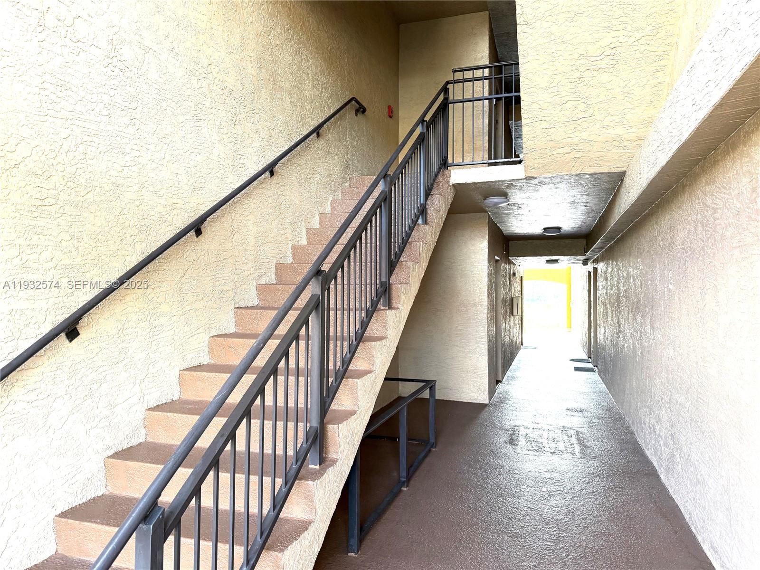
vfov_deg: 56.8
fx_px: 527
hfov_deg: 71.6
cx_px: 380
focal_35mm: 24
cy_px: 285
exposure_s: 1/234
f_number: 1.78
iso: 200
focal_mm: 6.76
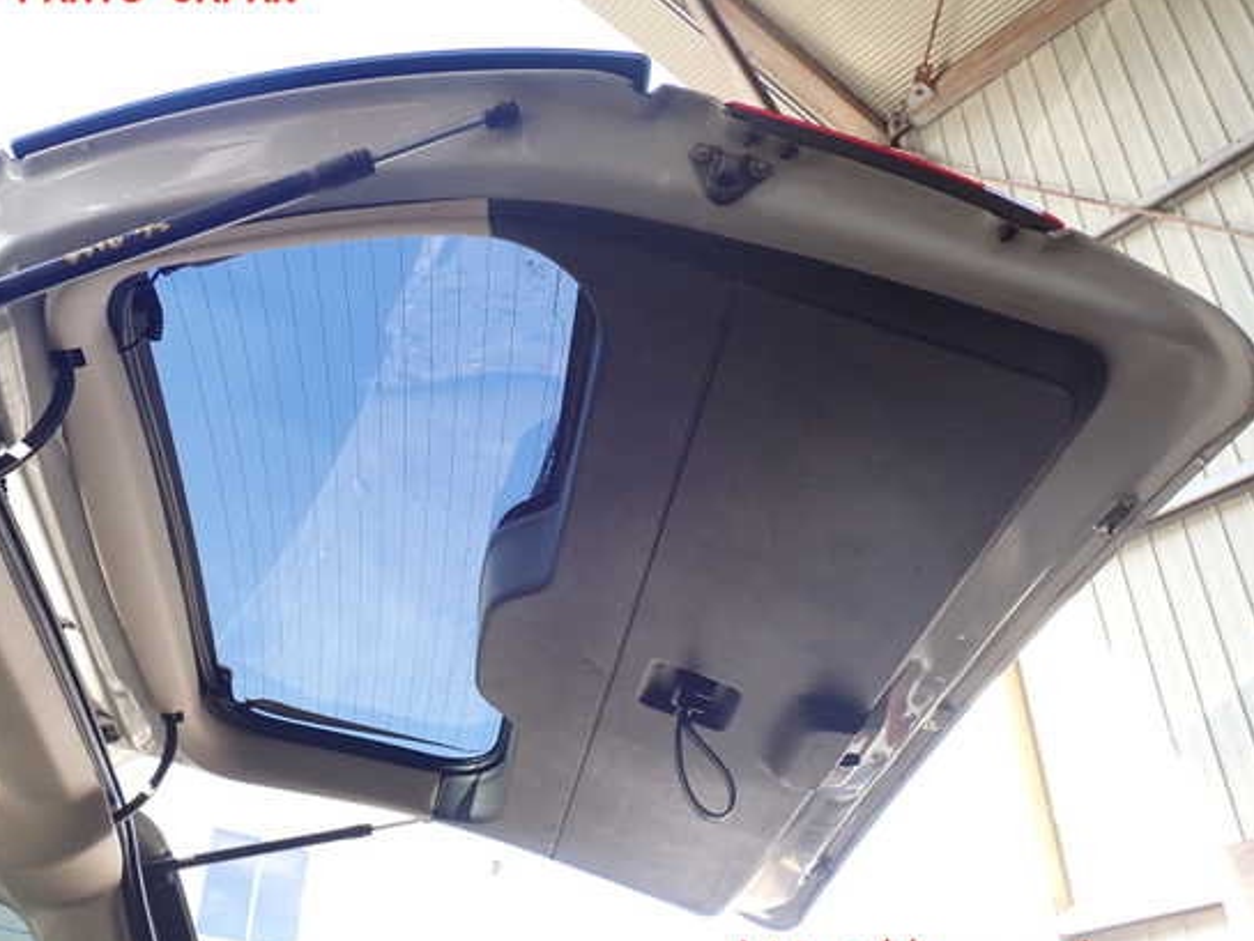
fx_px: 1196
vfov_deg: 43.0
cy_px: 476
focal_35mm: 33
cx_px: 568
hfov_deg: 55.3
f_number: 3.2
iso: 100
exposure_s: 1/60
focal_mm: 5.4
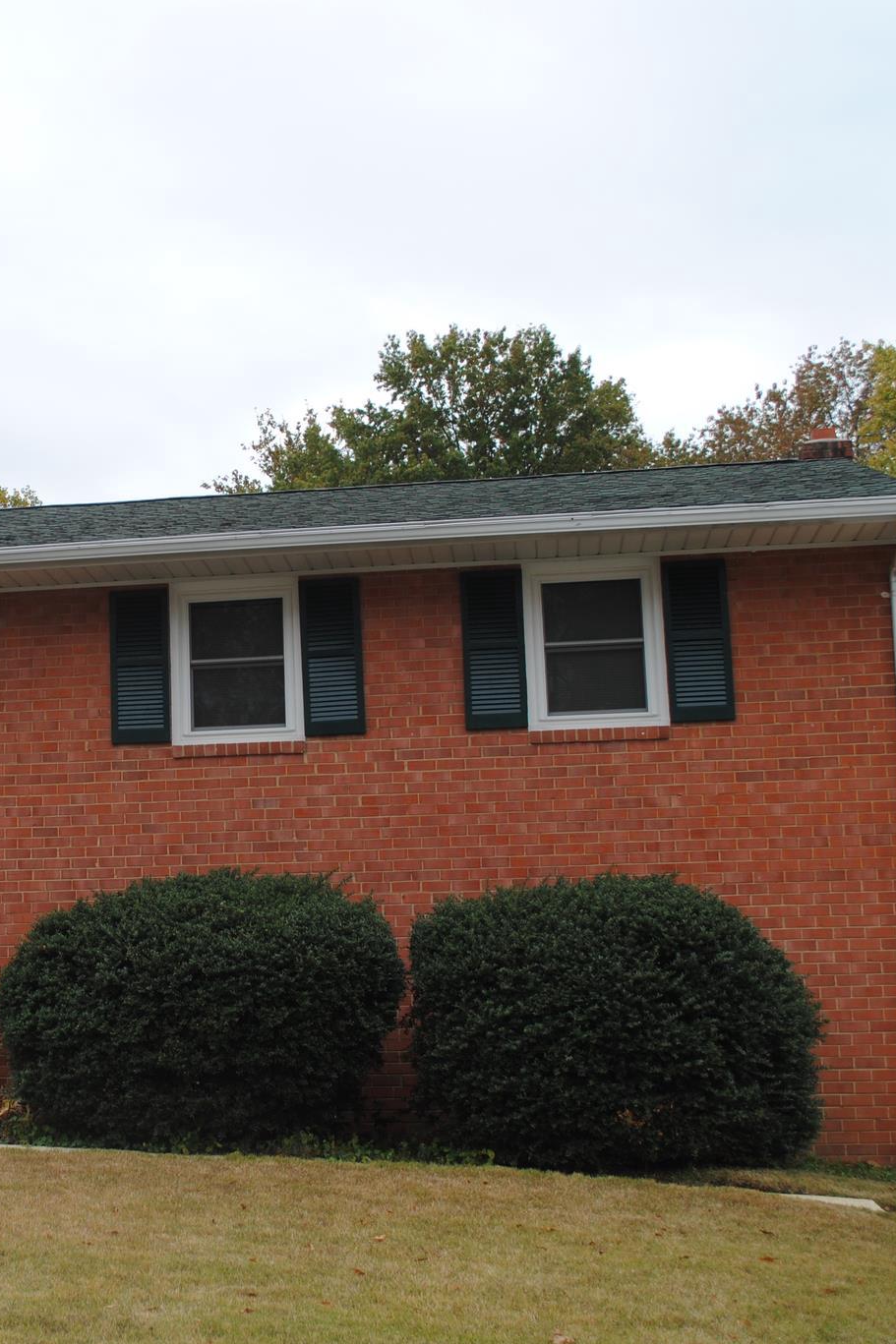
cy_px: 672
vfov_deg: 36.9
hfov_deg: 24.4
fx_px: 2016
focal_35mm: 54
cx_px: 102
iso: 100
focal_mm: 24
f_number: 5.6
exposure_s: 1/200
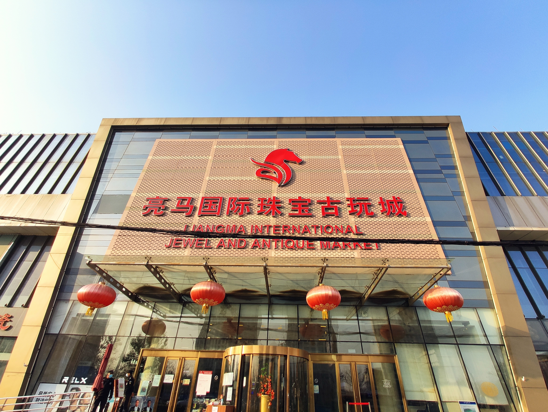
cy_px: 206
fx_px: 238
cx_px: 274
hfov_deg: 98.1
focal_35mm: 15
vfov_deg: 81.8
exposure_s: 1/540
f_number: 2.2
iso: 100
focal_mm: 2.25
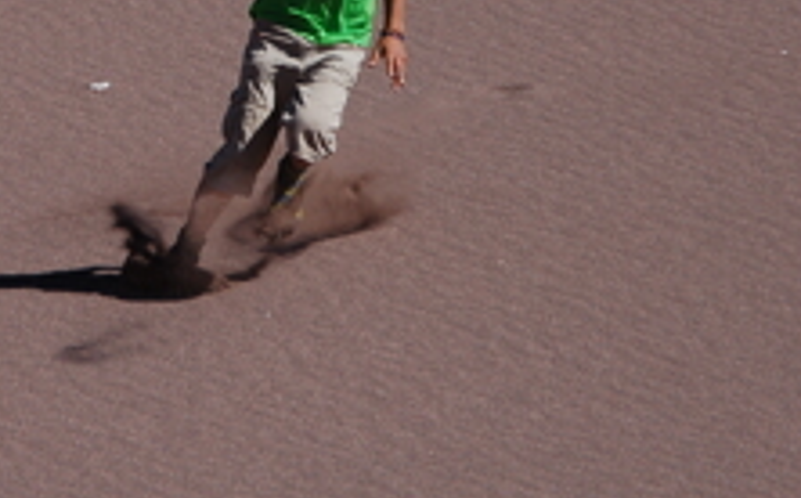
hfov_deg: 4.8
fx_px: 9591
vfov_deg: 3.0
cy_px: -61
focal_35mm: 440
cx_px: 253
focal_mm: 116
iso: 200
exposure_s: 1/1600
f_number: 6
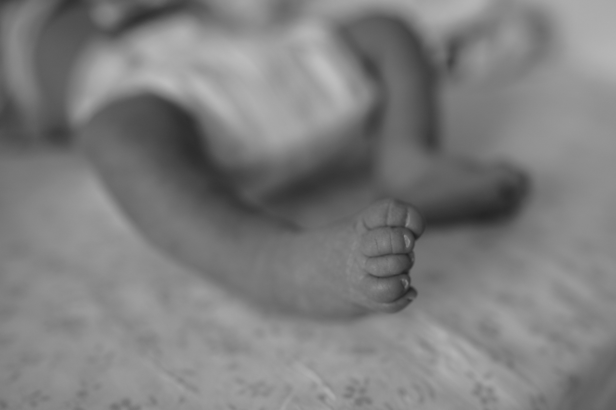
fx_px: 411
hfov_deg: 73.8
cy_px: 205
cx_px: 308
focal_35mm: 24
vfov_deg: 53.1
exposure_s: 1/160
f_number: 1.8
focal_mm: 24
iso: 400
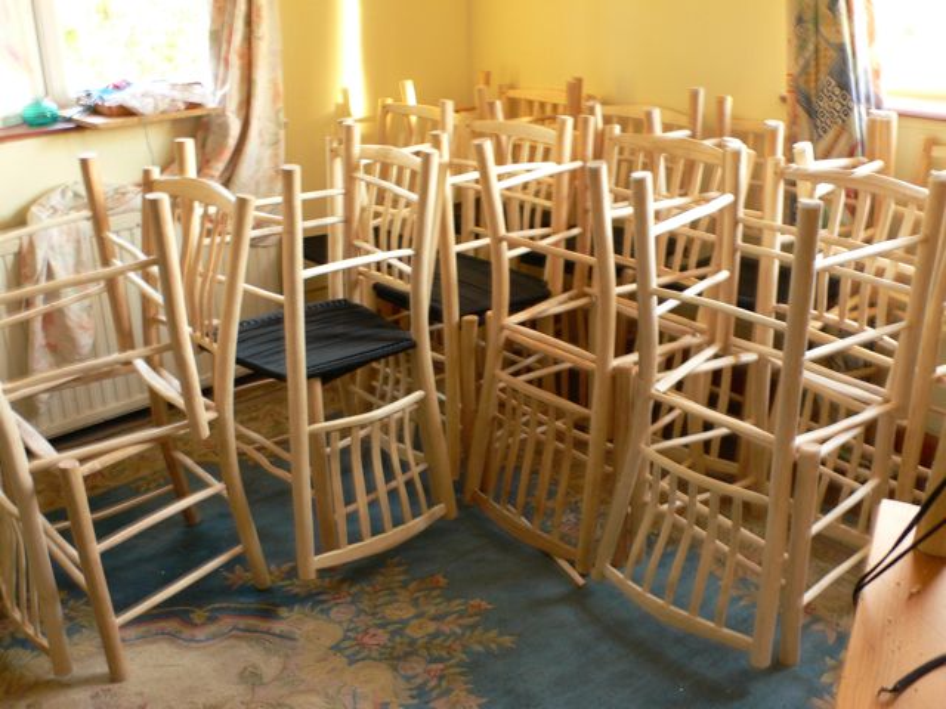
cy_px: 354
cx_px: 473
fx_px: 929
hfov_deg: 54.0
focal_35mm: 34
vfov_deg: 41.8
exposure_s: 1/2.5
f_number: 3.2
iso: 100
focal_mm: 6.3
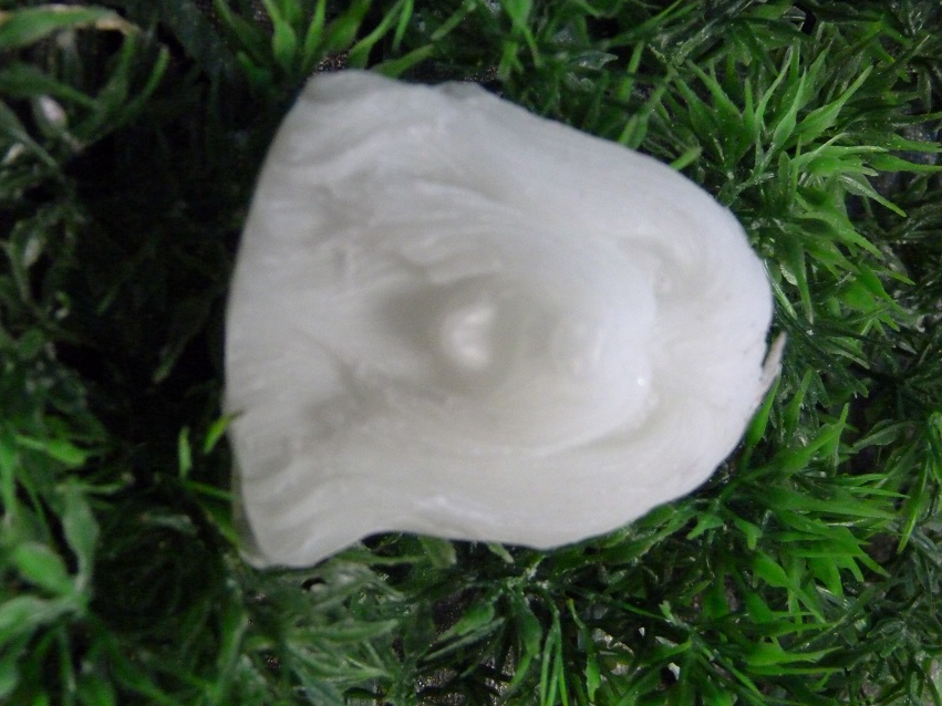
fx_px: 1769
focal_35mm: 65
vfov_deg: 22.6
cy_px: 354
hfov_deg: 29.8
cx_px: 468
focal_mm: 11.6
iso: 800
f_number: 3.3
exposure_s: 1/50
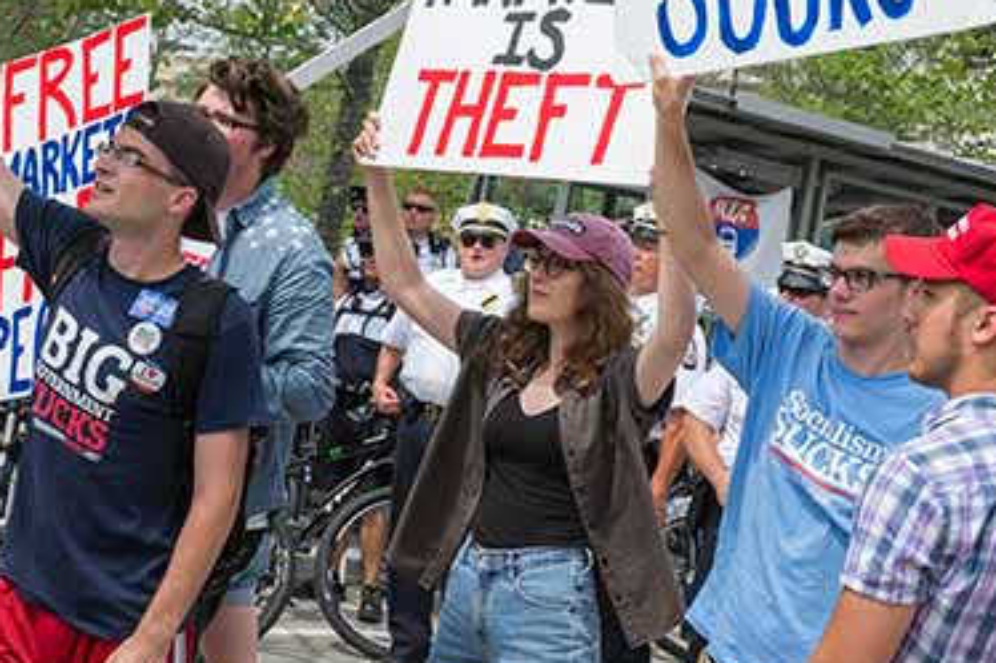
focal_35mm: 59
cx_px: 530
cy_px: 190
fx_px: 1632
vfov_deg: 22.8
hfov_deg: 33.9
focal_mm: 38
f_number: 13
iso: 400
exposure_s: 1/350
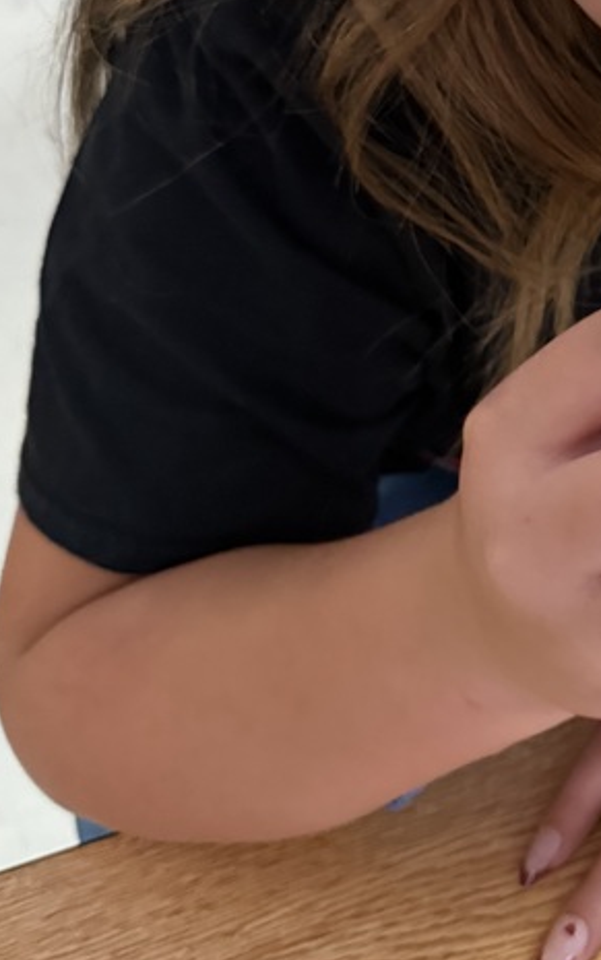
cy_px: 252
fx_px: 1466
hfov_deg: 21.6
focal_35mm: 56
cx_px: 715
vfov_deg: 35.5
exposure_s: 1/60
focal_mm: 6.76
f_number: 1.78
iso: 800
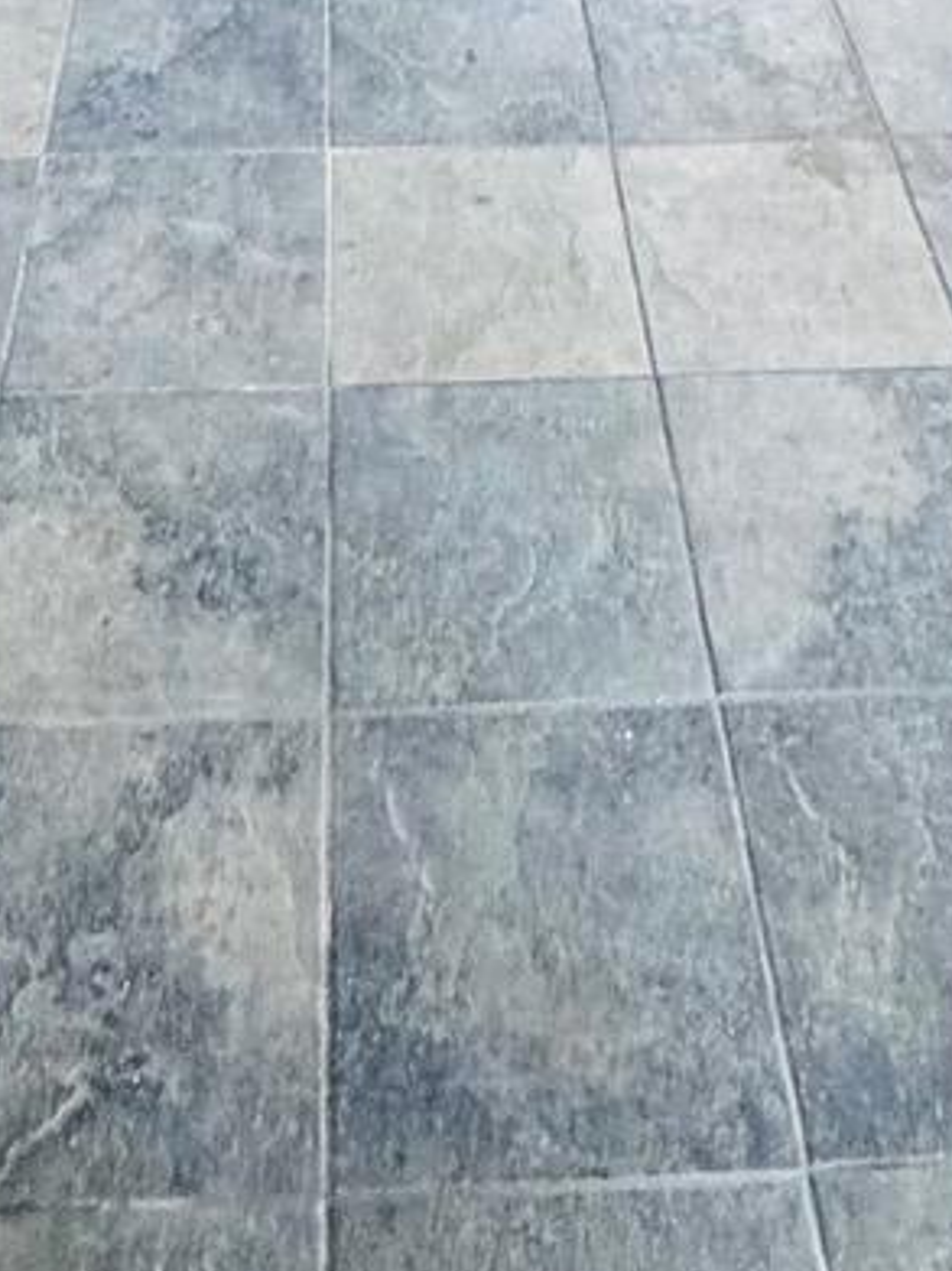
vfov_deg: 22.4
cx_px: 426
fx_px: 2018
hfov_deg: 26.5
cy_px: -965
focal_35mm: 55
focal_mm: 2.22
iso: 400
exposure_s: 1/60
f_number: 2.2
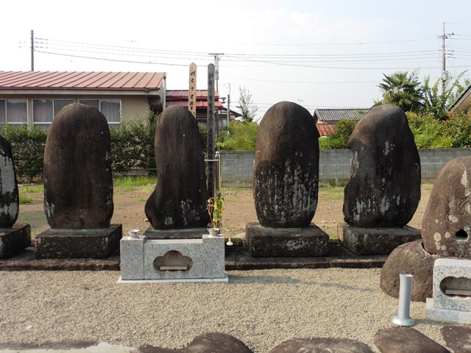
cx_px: 236
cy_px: 176
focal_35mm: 34
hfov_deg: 54.0
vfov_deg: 41.8
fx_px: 463
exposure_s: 1/500
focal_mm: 6.1
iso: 100
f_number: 3.7
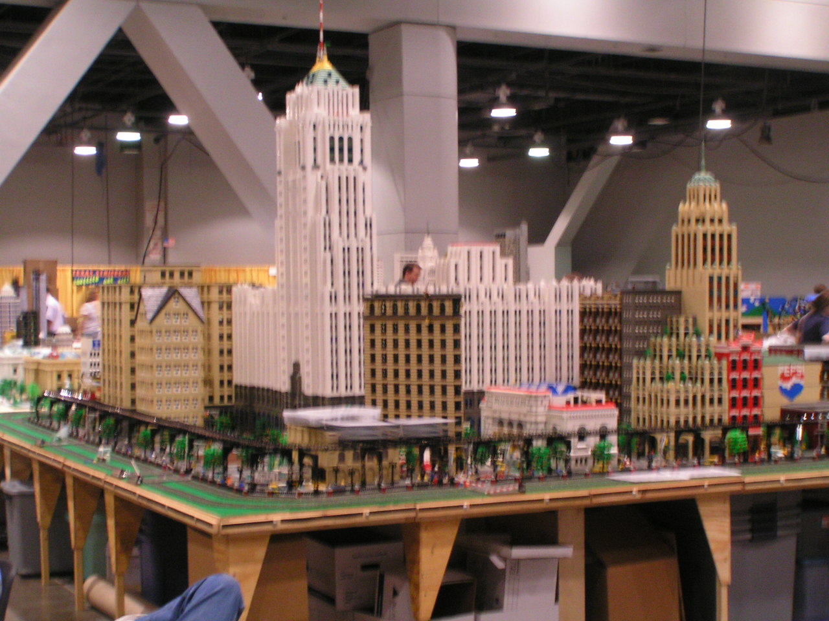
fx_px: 1509
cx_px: 414
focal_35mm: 63
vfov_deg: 23.3
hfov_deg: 30.7
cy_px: 310
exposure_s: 1/6
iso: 200
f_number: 5.6
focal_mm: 9.7
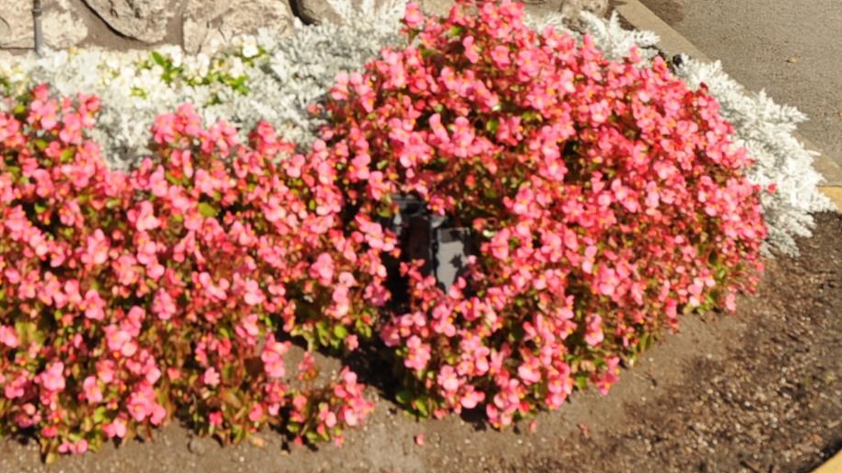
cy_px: -124
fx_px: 1741
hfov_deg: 26.3
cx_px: 88
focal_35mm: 78
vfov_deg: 14.9
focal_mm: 32
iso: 400
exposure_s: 1/1600
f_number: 5.6
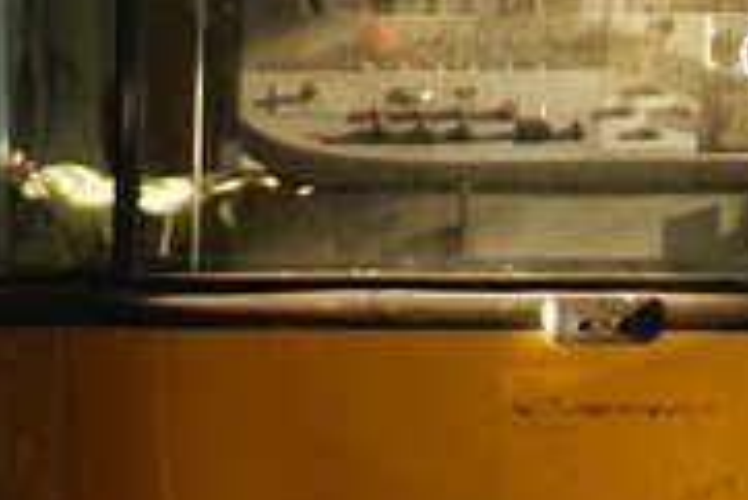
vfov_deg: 0.8
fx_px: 35225
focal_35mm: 1694
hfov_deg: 1.2
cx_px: 909
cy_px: 452
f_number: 6.3
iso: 400
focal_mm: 200
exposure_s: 1/200
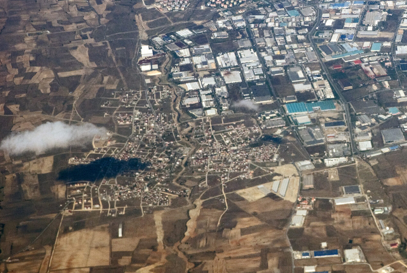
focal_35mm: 158
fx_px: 1788
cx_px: 404
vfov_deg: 8.7
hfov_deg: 12.8
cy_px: 18
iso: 400
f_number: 14
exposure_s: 1/800
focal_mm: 52
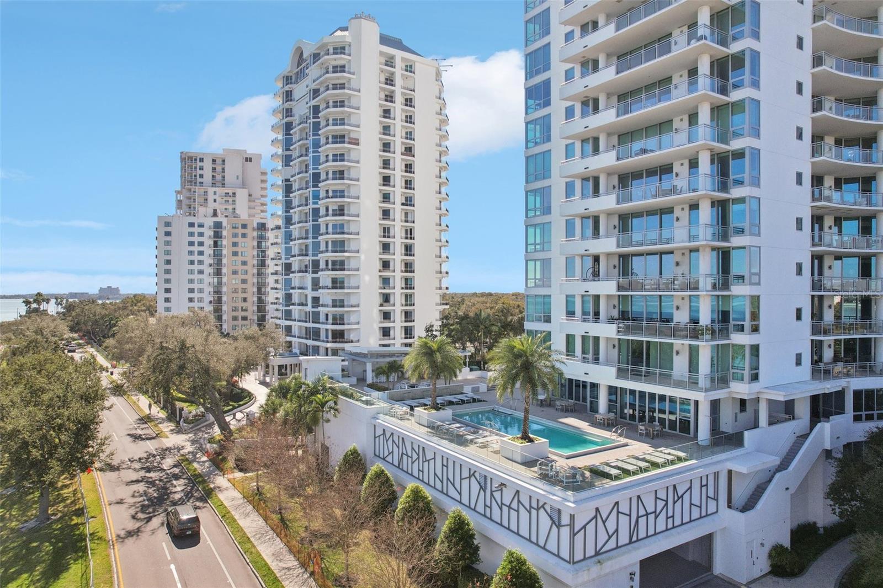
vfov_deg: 57.2
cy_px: 294
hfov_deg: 78.6
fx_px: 539
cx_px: 442
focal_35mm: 22
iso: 140
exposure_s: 1/2000
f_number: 2.8
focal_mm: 8.38
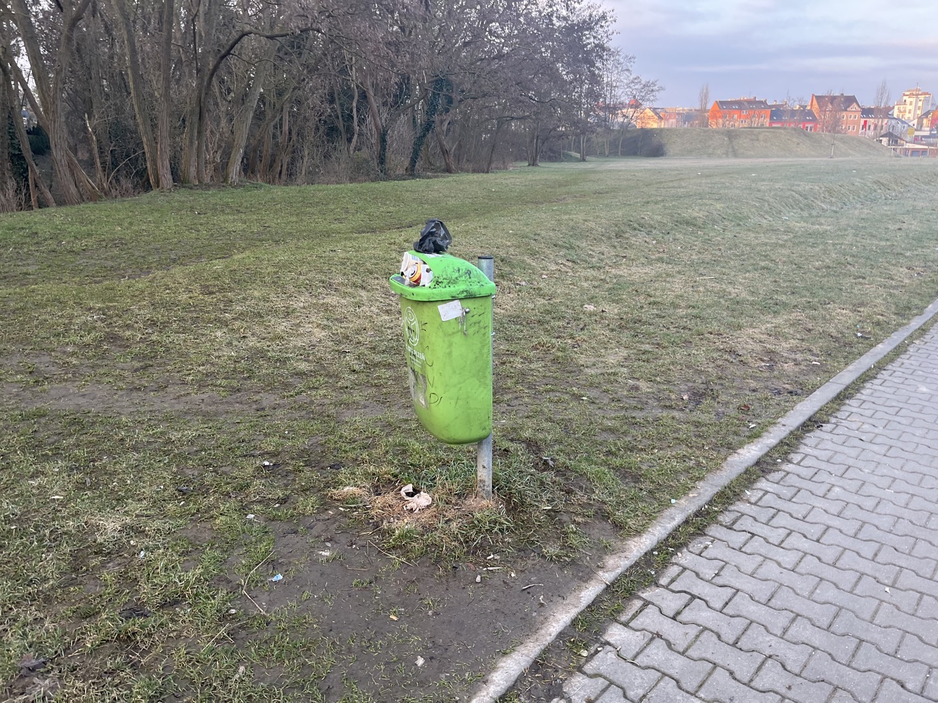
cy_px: 352
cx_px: 469
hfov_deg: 67.3
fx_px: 705
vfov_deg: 53.1
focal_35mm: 26
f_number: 1.6
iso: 100
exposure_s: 1/121
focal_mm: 5.1
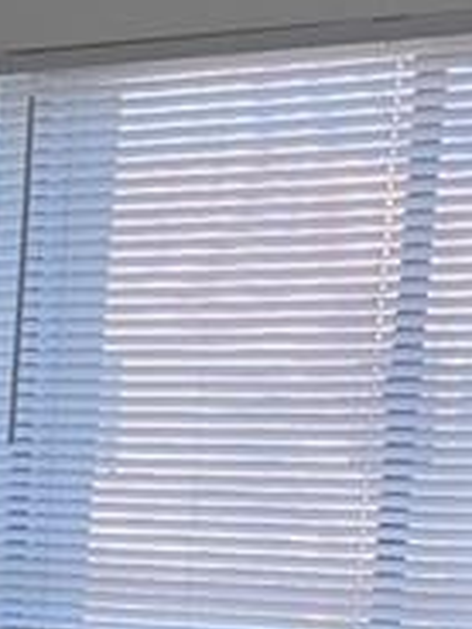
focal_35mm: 150
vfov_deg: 12.5
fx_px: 2727
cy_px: 944
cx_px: -633
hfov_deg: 9.0
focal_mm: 6.3
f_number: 1.7
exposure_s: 1/120
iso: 40
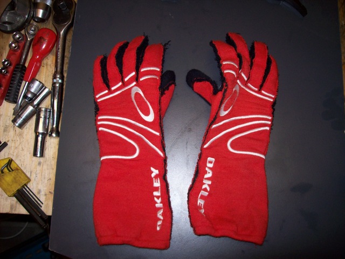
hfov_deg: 51.4
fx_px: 359
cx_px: 172
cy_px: 130
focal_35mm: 36
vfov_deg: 39.7
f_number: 2.7
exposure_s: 1/64
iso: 80
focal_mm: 6
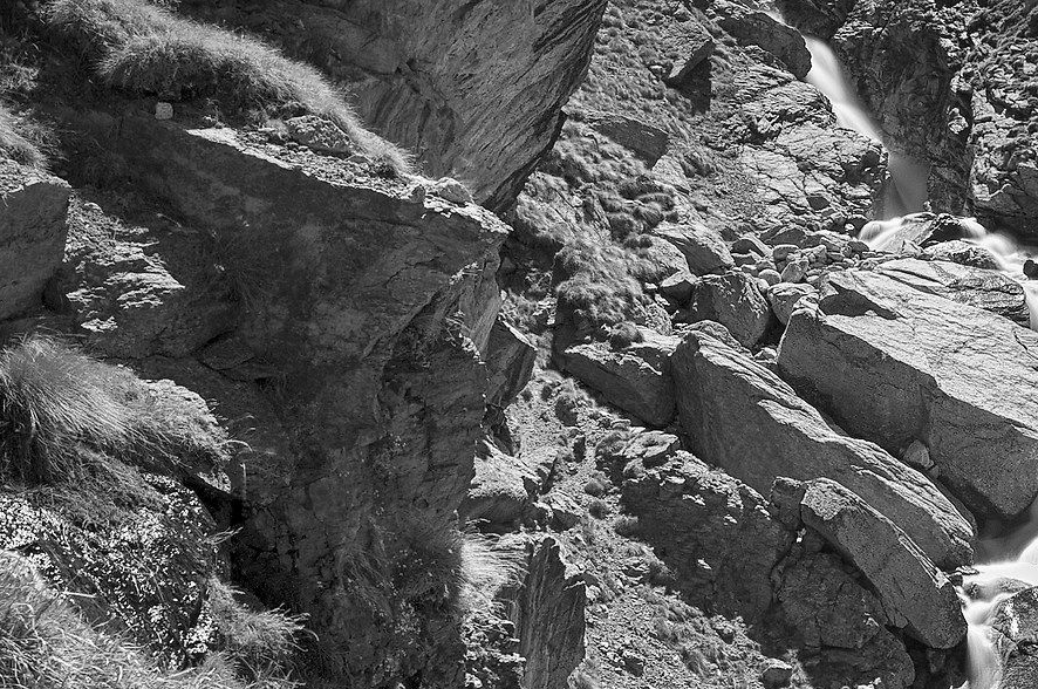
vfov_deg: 16.2
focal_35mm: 84
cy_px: 445
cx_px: 1385
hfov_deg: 21.6
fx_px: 2418
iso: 200
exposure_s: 5.3
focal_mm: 31
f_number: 11
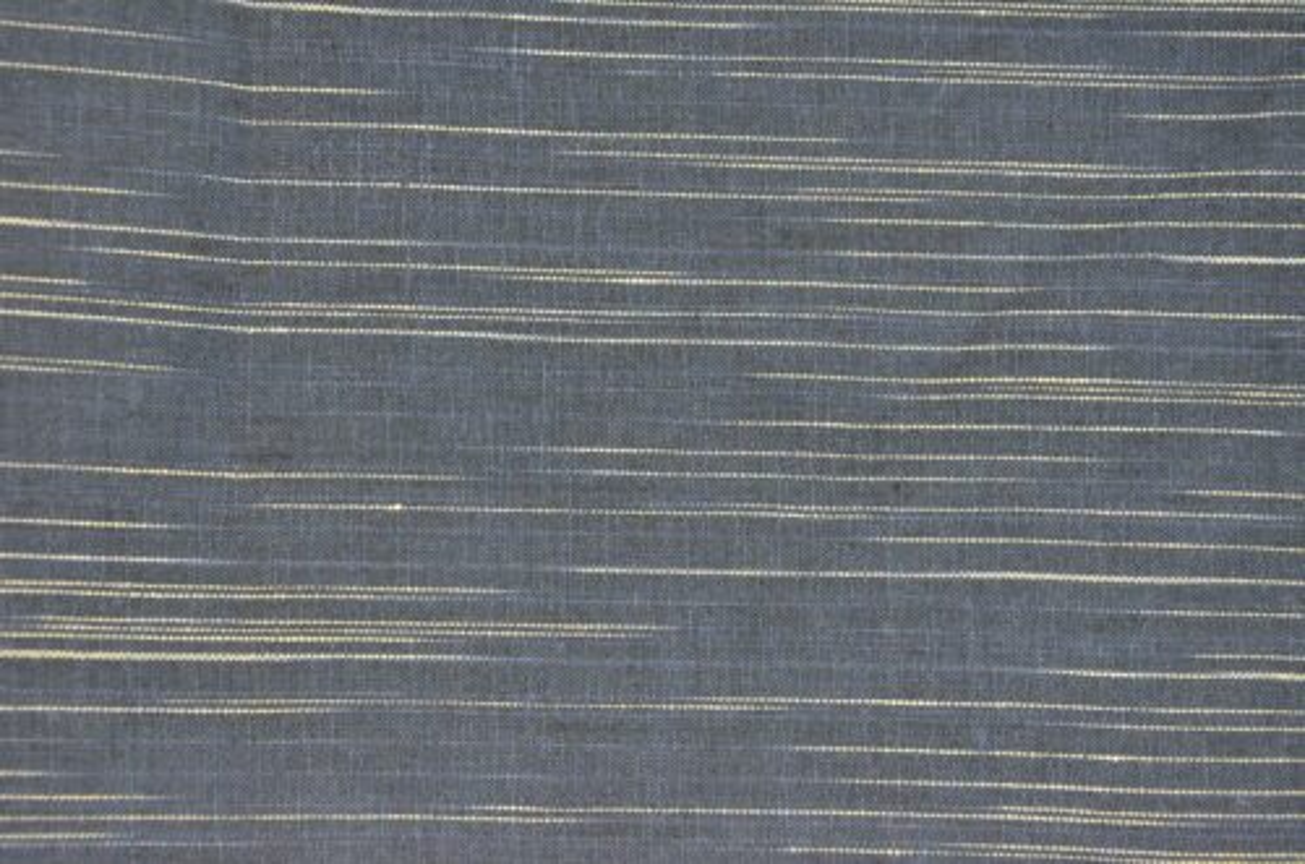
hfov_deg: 33.5
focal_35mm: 60
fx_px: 2170
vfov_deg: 22.5
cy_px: 432
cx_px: 652
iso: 5000
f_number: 6.7
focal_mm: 40
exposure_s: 1/1500
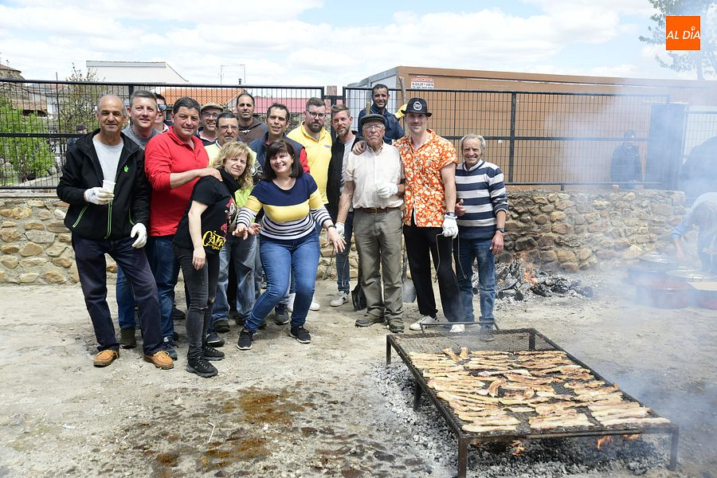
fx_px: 597
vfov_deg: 43.6
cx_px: 358
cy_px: 239
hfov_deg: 61.9
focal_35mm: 30
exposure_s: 1/200
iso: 200
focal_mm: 30
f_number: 8
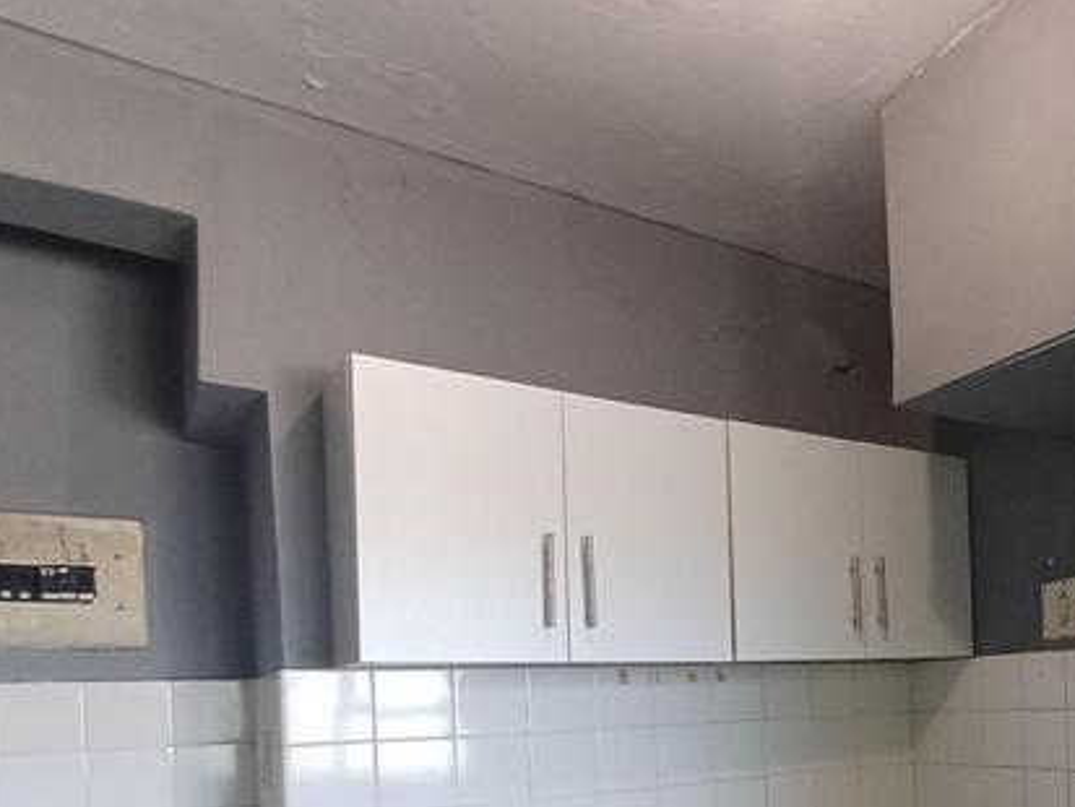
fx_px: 963
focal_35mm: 31
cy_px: 713
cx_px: 906
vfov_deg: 42.1
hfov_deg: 53.2
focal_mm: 1.64
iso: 160
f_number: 2.2
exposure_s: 1/33.3
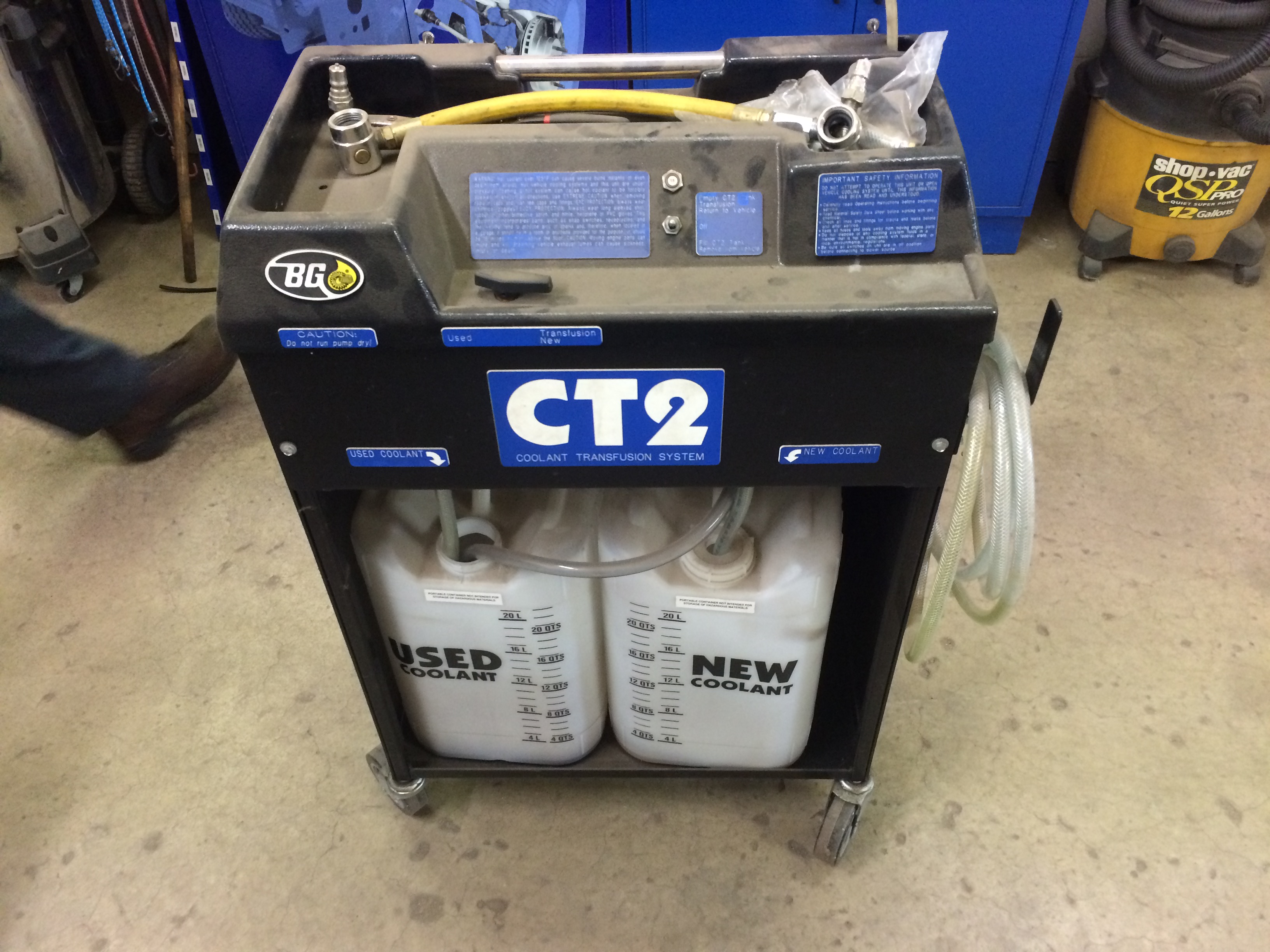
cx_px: 635
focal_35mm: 29
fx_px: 1064
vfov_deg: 48.2
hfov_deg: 61.7
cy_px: 476
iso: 320
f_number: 2.2
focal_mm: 4.15
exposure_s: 1/24
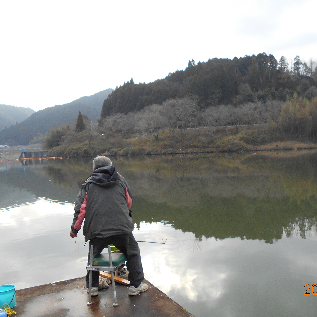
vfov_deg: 46.0
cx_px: 188
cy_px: 159
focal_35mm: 36
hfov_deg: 45.8
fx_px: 373
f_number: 3.4
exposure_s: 1/250
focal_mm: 5.1
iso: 80
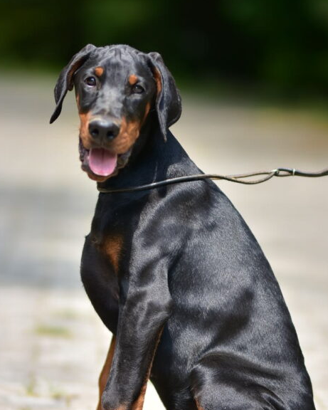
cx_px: 190
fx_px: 2582
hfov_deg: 7.3
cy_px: 236
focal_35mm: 213
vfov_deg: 9.1
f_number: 1.4
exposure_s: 1/2000
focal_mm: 85
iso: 100
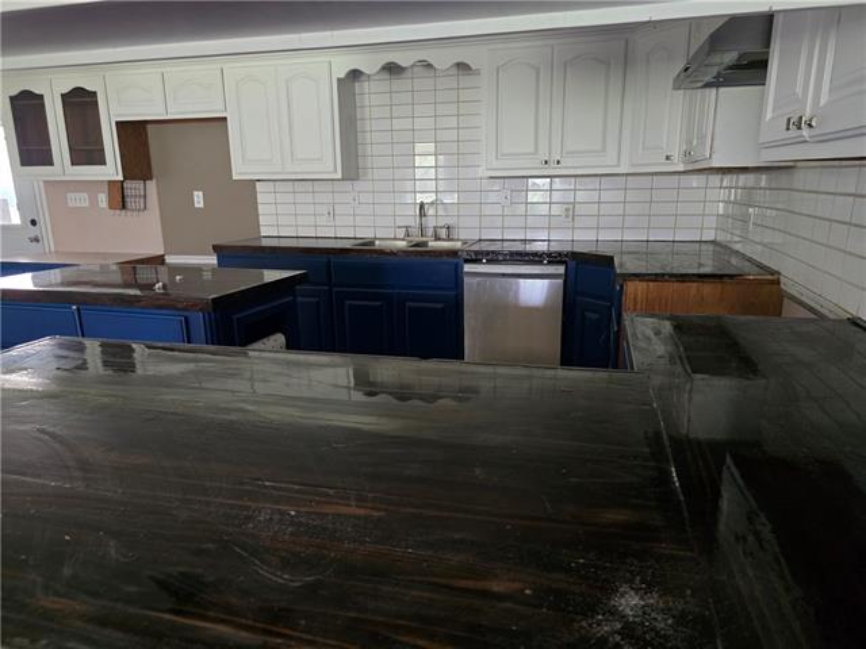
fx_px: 575
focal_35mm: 23
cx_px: 433
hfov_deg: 73.9
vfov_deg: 58.9
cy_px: 324
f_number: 1.7
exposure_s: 1/60
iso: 1250
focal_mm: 6.3
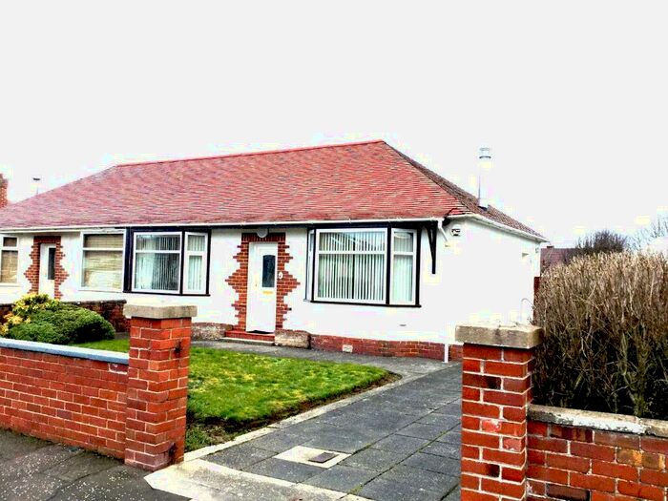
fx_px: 598
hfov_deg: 58.4
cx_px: 334
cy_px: 250
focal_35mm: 31
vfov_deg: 45.4
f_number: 2.4
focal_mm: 3.3
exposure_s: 1/895
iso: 25
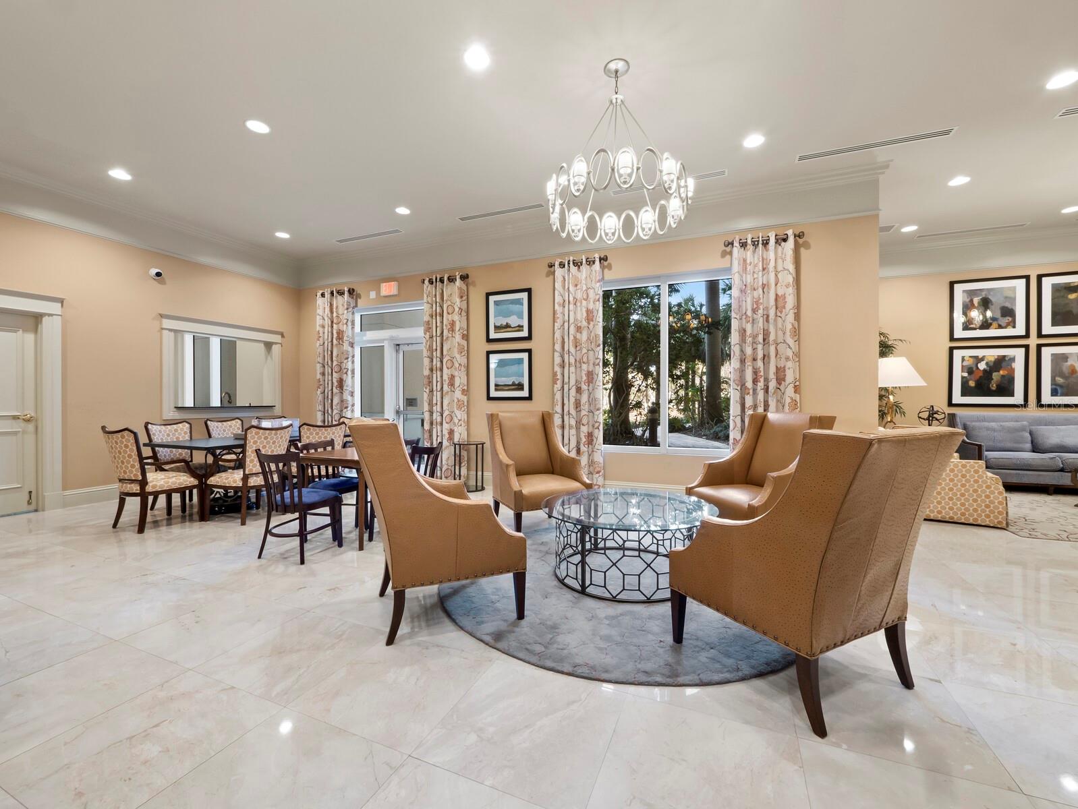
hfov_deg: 102.0
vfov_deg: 85.7
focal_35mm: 14
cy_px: 404
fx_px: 436
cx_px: 539
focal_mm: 7
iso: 400
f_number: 11
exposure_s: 1.3
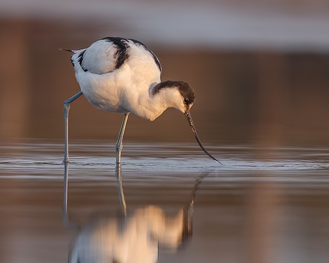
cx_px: 239
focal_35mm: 830
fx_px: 8082
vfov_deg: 1.9
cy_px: 156
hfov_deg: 2.3
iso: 640
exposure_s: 1/800
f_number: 5.6
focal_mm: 500
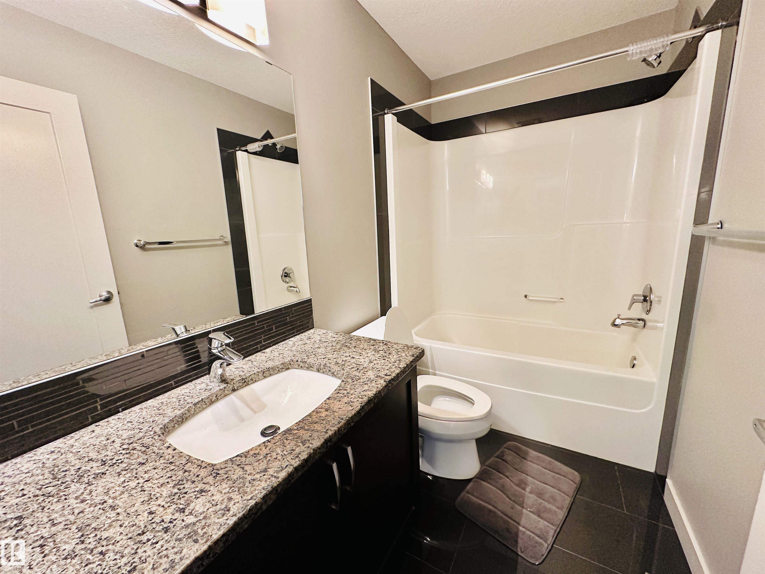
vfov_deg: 85.7
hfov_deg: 102.1
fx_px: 309
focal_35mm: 14
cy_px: 287
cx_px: 382
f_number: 2.2
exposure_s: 1/60
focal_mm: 2.22
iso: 320
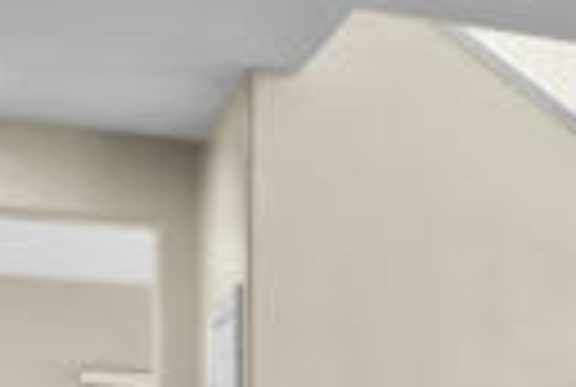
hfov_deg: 10.7
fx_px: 1924
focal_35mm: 120
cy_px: 531
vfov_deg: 11.1
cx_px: 1791
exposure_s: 1.3
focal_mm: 15
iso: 250
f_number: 9
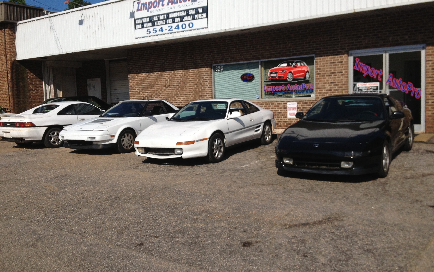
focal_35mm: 38
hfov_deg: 51.5
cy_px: 132
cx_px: 220
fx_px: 449
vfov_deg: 33.6
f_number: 2.4
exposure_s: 1/3247
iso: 50
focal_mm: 4.28
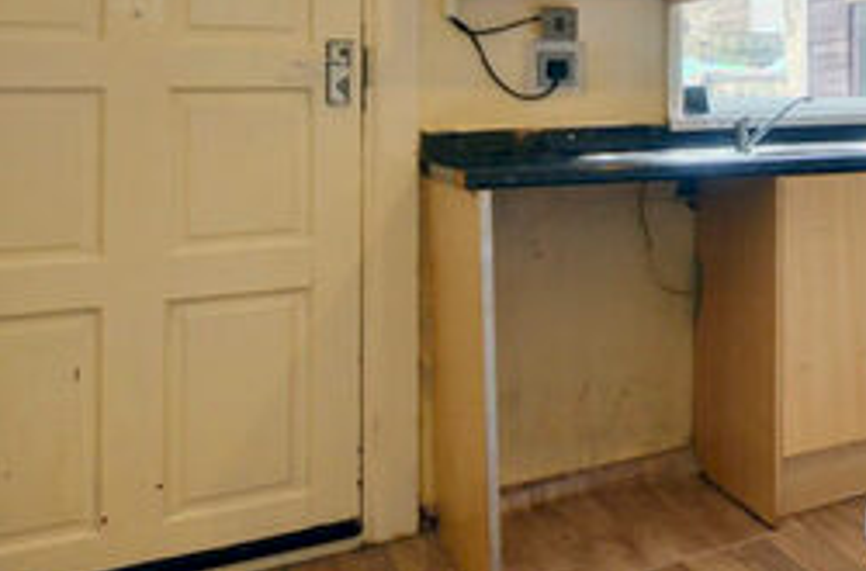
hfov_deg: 34.5
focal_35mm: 42
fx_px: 1007
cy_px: 67
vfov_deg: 30.4
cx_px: 1098
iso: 400
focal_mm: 10
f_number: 9
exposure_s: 1/80
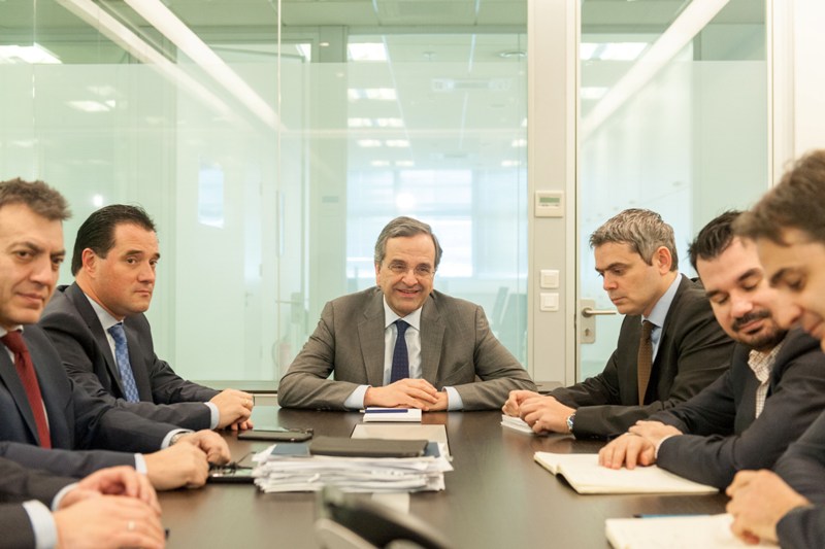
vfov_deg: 27.0
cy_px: 274
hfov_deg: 39.6
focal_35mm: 50
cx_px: 412
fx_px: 1146
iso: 1600
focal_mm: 50
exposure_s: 1/160
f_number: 3.5
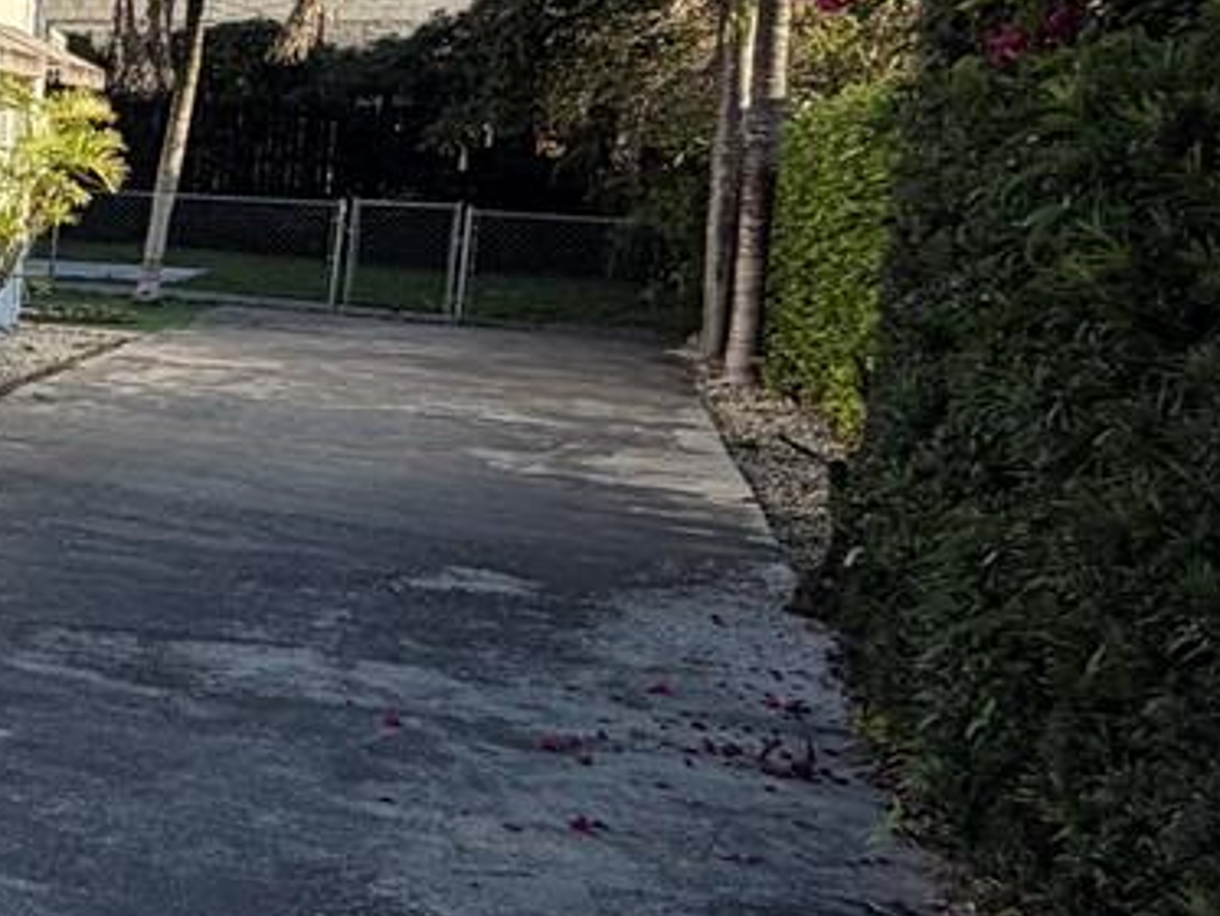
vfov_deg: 24.4
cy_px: 357
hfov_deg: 22.4
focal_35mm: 60
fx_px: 2115
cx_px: -857
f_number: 2.2
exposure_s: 1/535
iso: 40
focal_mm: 2.22
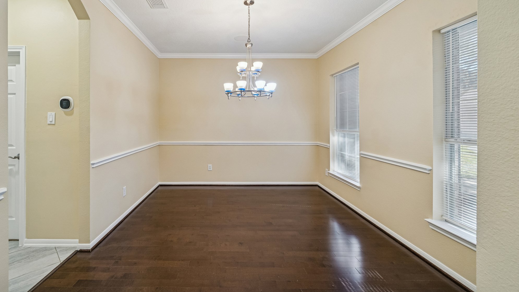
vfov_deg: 73.4
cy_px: 115
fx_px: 193
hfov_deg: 106.8
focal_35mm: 14
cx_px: 255
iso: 640
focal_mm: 13
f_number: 8
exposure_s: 1/25
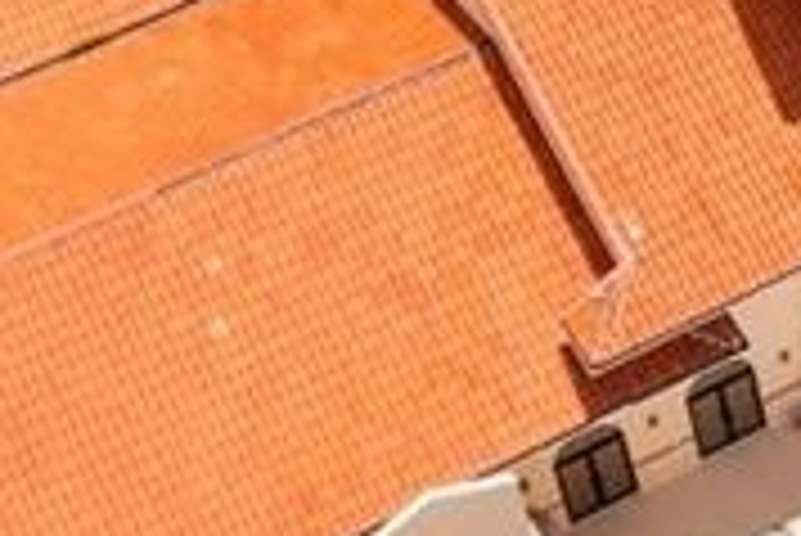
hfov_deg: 11.8
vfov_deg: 8.5
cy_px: -79
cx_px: 1436
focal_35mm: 161
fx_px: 3585
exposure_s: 1/100
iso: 100
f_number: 5
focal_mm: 10.26
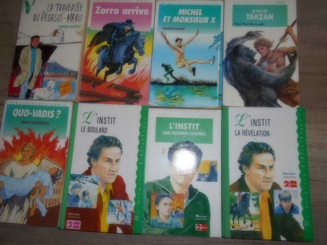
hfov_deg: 67.3
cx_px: 164
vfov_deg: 53.1
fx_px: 246
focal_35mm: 26
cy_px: 122
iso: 80
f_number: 3.2
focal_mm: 4.6
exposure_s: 1/25
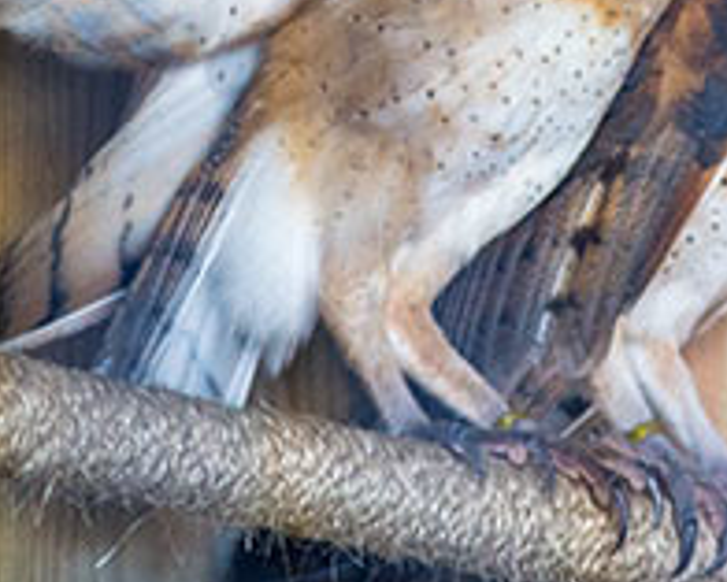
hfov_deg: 5.2
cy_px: 39
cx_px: 475
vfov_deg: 4.1
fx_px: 8073
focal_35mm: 375
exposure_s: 1/350
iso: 1250
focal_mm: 135
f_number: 4.5
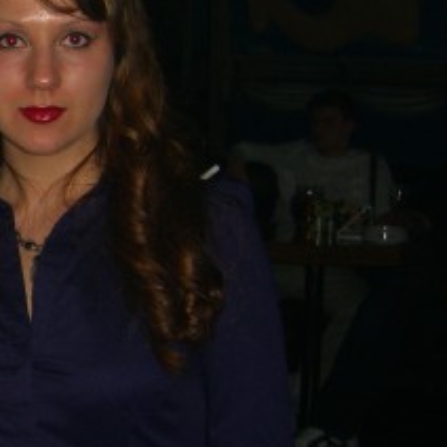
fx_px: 1388
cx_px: -177
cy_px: 192
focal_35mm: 95
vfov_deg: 18.3
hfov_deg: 16.9
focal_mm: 7.9
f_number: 2.8
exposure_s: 1/60
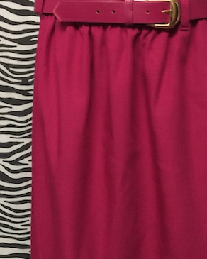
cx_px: 142
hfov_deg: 24.4
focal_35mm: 62
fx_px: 475
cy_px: 216
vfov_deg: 29.6
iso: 64
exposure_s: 1/4
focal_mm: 4.15
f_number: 2.2
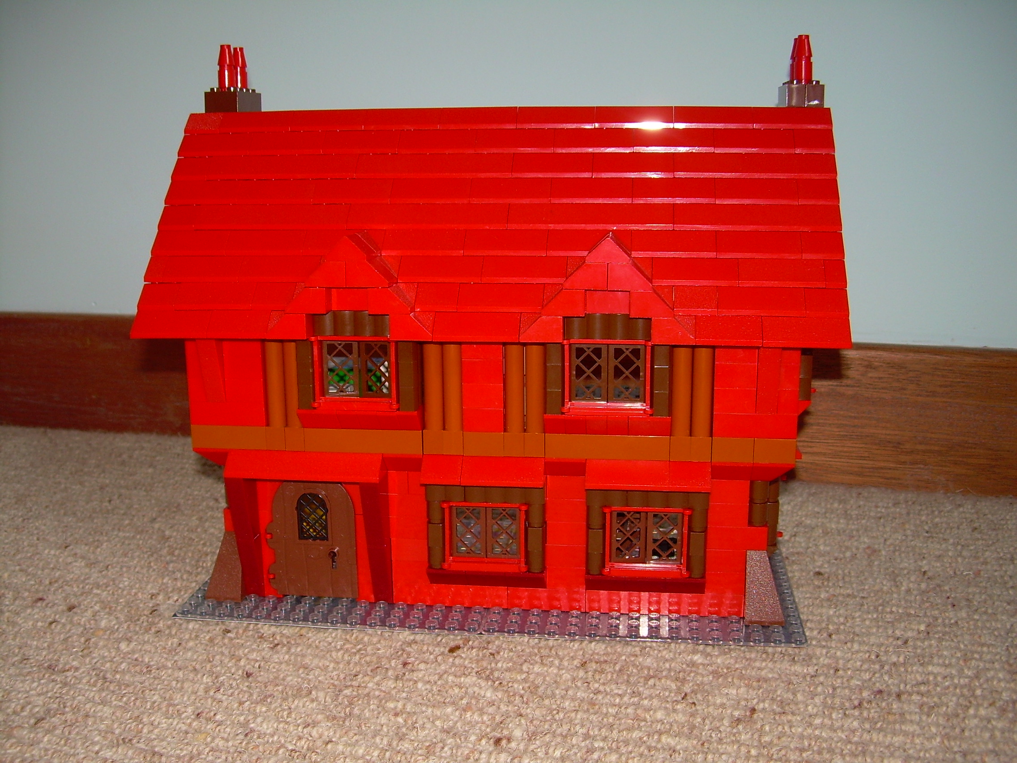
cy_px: 382
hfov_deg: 49.0
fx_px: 1116
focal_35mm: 38
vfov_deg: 37.7
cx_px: 508
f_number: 2.8
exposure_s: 1/60
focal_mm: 6.3
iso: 50
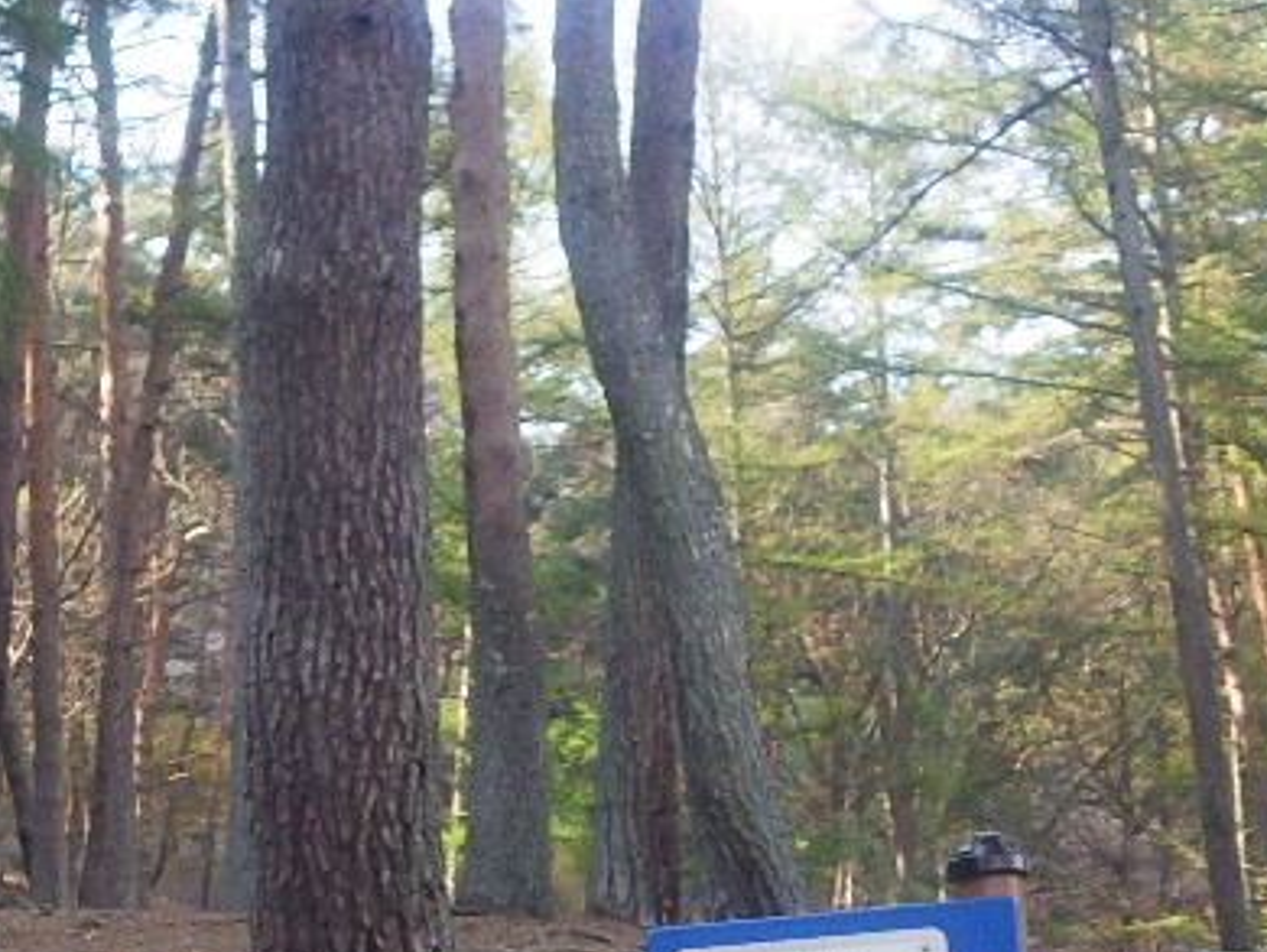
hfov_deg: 22.4
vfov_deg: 17.4
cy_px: 1053
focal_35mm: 82
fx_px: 3003
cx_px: -143
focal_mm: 4.5
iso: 250
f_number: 2.8
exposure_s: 1/320
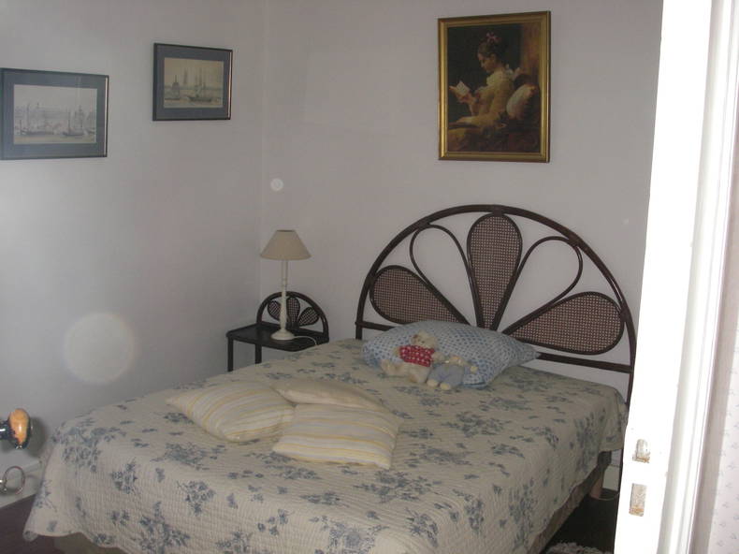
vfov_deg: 37.7
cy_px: 277
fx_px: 811
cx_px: 370
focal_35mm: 38
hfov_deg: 49.0
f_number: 6.6
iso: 200
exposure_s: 1/40
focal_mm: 6.3
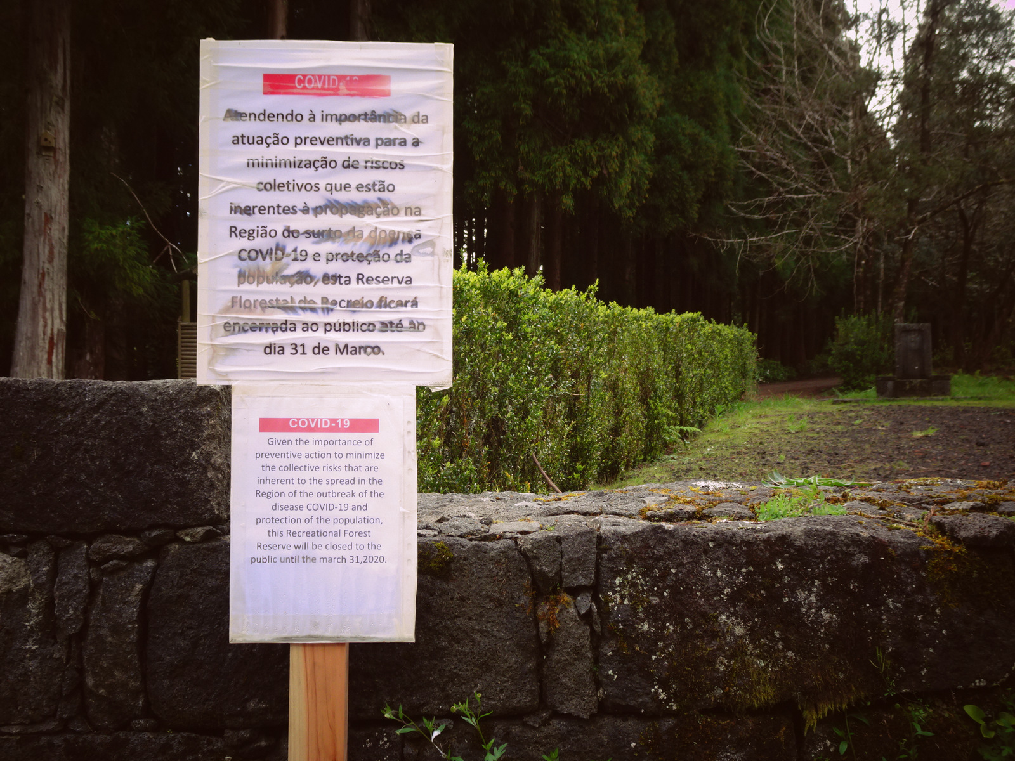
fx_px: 1056
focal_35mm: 36
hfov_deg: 51.4
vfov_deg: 39.7
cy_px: 380
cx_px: 508
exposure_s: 1/100
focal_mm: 6.17
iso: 80
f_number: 4
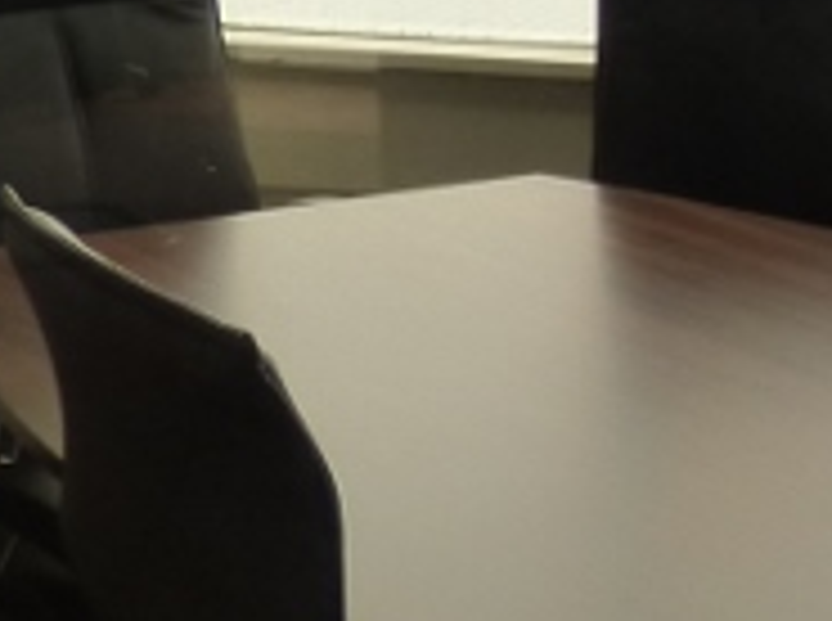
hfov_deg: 15.5
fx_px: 2663
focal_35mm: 111
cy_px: -45
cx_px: 1444
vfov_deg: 13.1
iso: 200
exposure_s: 1/500
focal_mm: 3.58
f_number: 2.8
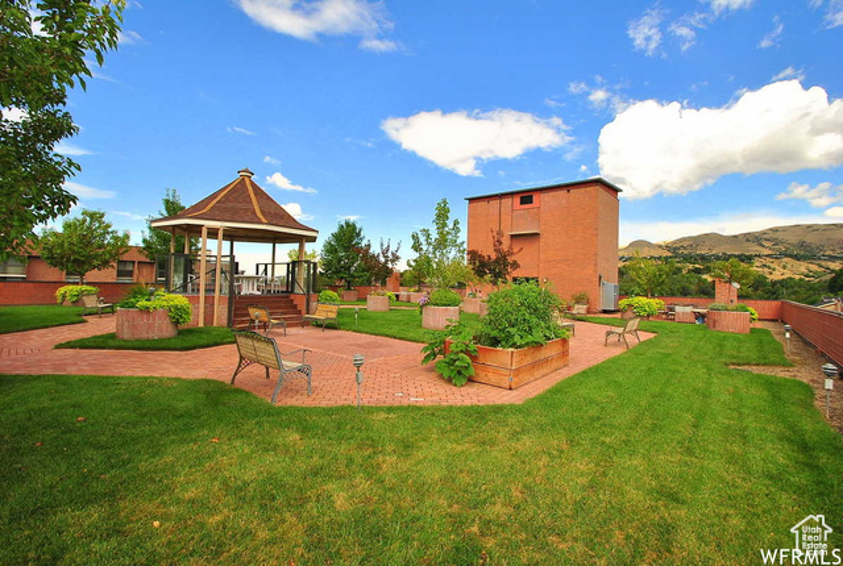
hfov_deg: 100.3
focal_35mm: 15
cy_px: 283
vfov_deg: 77.6
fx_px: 352
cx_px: 422
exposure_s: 1/320
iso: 200
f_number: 9
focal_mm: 10
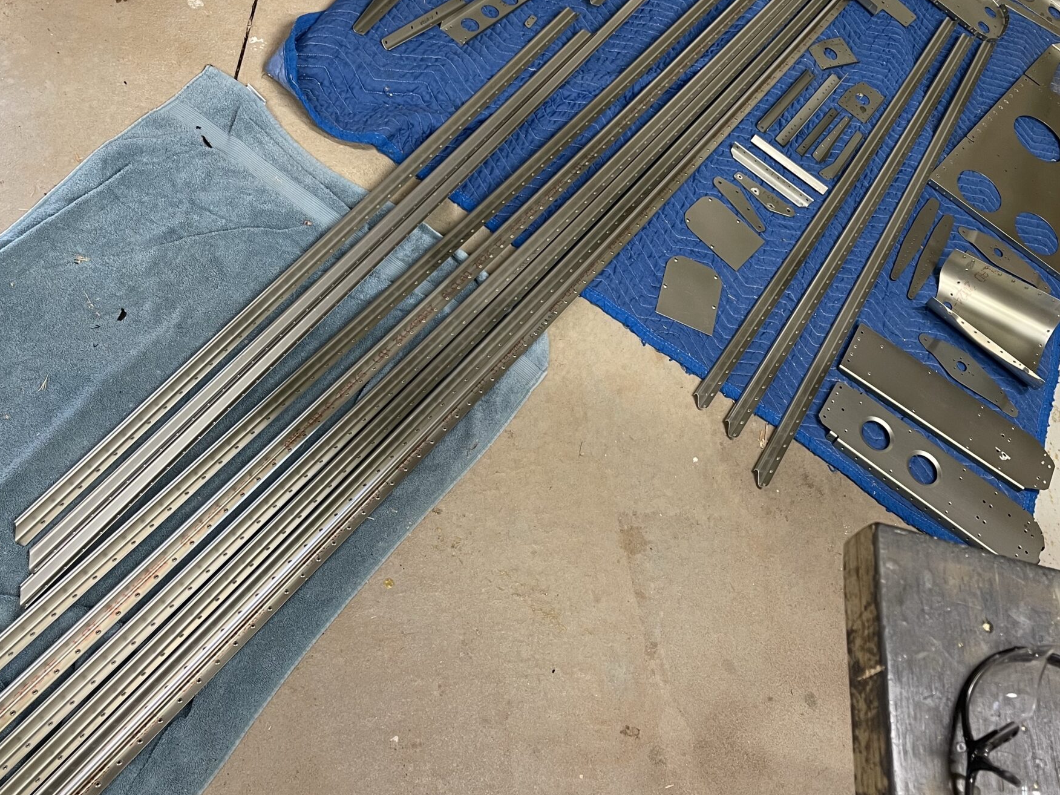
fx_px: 1164
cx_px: 596
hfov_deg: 48.9
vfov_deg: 37.6
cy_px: 333
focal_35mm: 38
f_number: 1.6
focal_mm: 5.1
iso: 125
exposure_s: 1/60
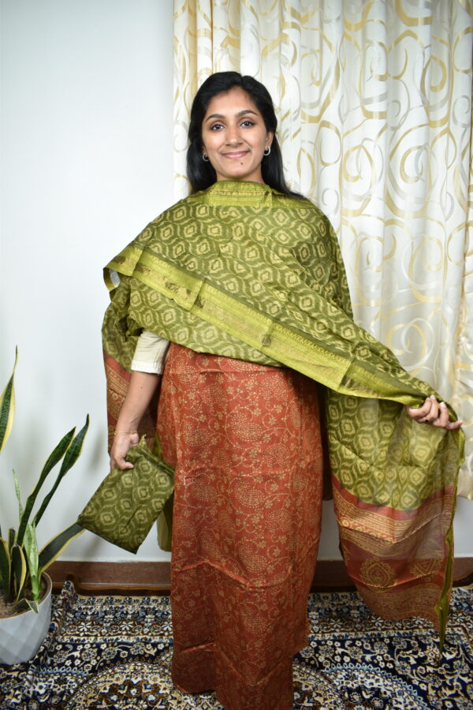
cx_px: 236
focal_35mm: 27
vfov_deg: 67.4
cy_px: 355
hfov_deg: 47.9
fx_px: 532
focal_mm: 18
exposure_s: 1/40
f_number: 4
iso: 200
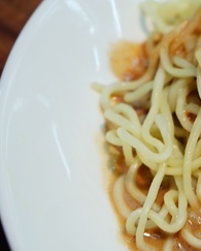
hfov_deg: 10.2
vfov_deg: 12.9
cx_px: 271
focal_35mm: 148
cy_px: 49
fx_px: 1098
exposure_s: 1/60
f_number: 4.5
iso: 160
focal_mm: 48
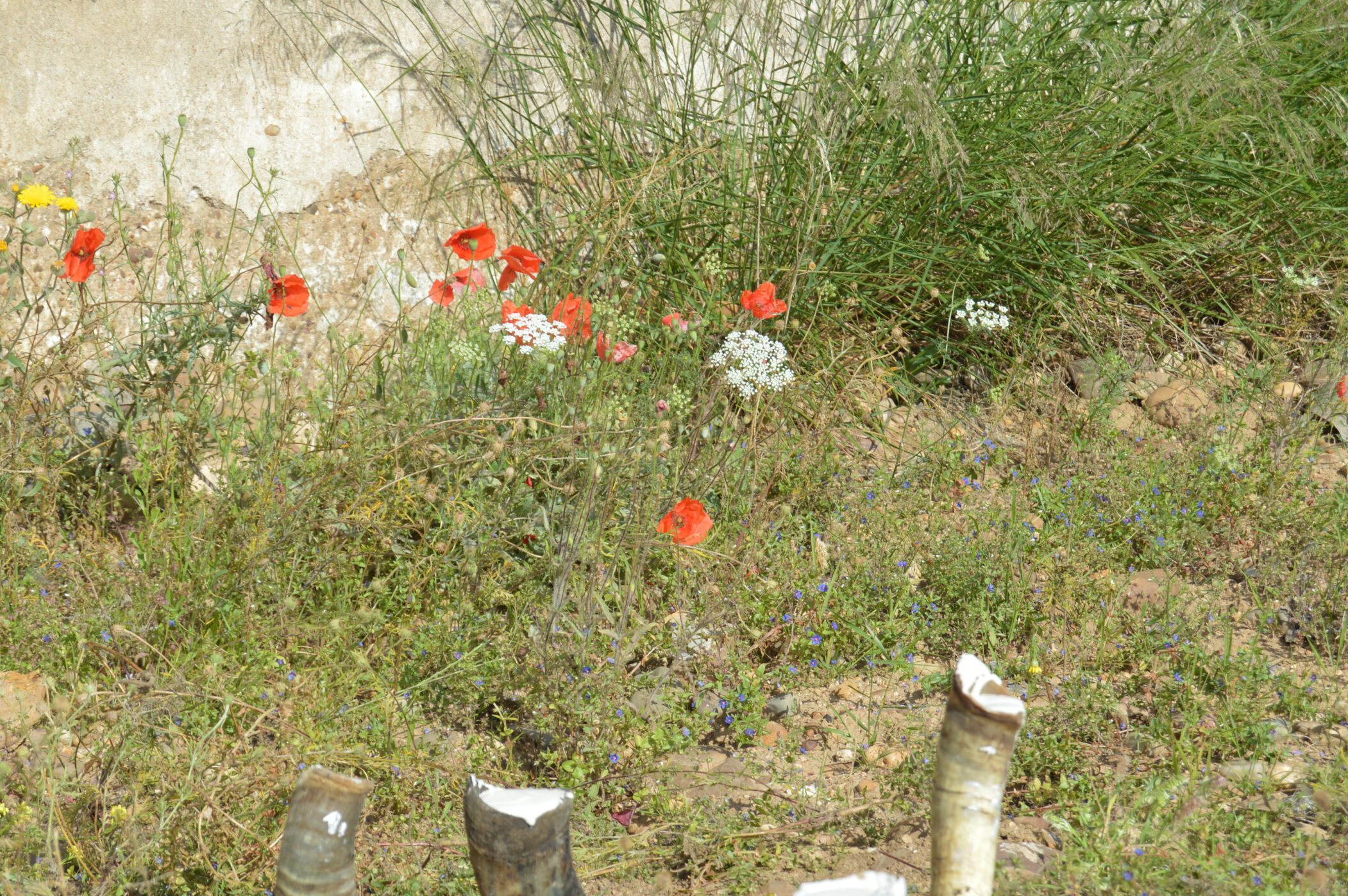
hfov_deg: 21.5
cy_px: 519
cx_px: 687
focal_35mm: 95
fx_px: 3554
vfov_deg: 14.4
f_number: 8
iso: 100
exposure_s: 1/250
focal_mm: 52
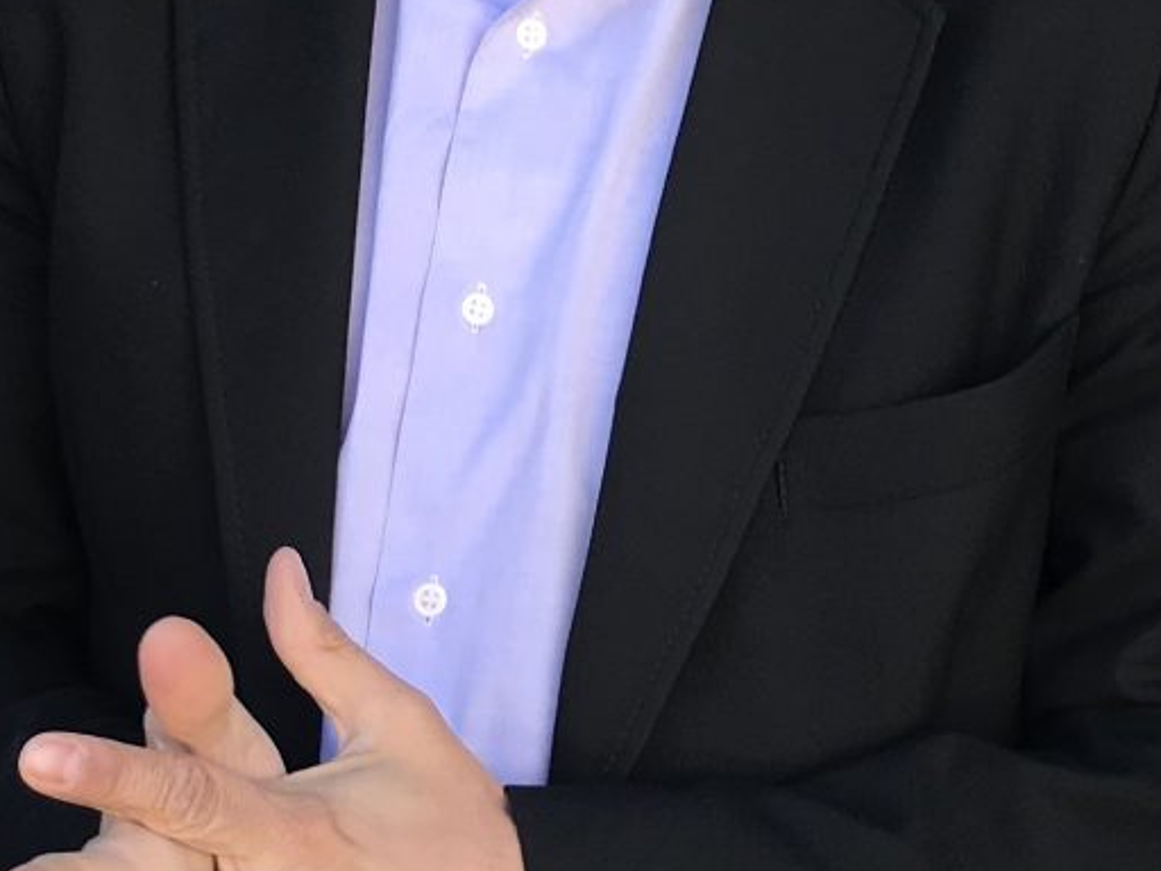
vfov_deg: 13.2
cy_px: 299
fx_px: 3756
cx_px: 735
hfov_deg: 17.5
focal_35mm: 112
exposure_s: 1/223
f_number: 1.8
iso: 20
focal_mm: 3.99
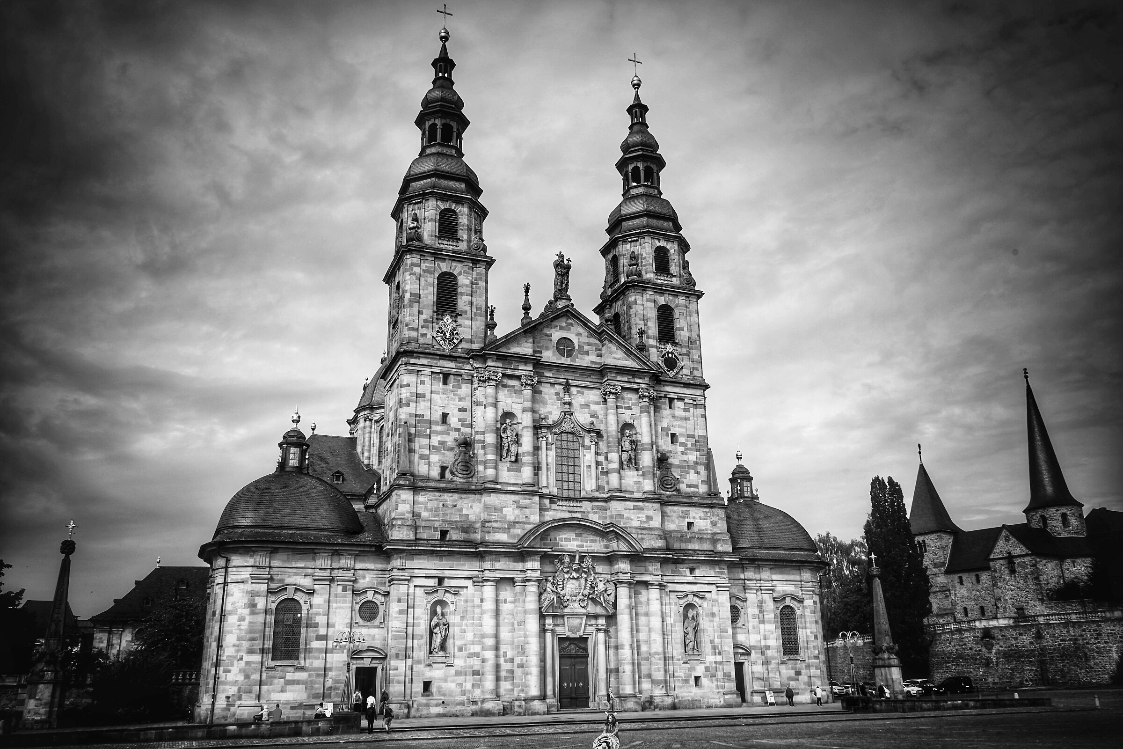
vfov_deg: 46.4
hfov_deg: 65.5
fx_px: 873
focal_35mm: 28
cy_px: 374
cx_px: 562
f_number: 14
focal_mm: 28
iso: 100
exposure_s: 1/125
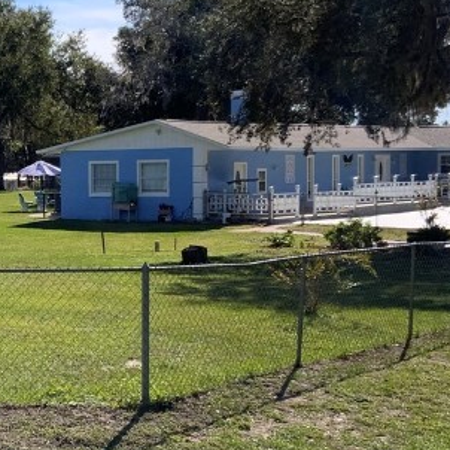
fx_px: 1280
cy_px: 255
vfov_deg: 19.9
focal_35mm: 87
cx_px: -16
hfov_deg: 19.3
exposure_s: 1/1786
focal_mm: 3
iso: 16
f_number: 1.8
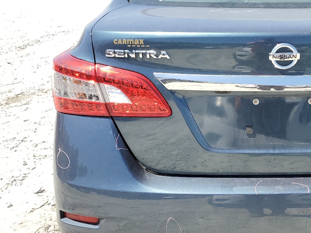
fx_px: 449
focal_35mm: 50
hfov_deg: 36.0
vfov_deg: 29.1
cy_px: 111
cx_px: 275
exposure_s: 1/1429
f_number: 1.5
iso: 50
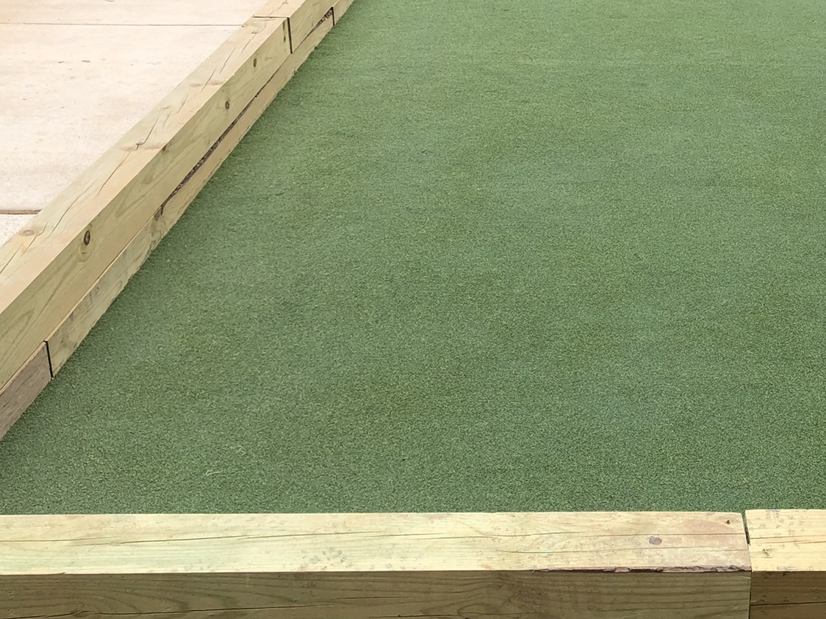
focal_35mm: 51
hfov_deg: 36.2
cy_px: 184
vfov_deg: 28.3
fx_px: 1217
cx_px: 665
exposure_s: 1/1230
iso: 20
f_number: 1.8
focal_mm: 3.99
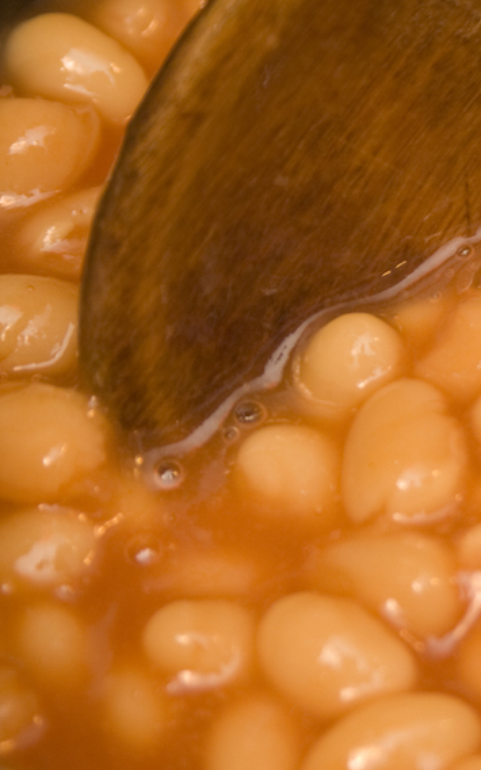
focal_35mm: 258
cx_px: 729
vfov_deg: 8.1
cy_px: 232
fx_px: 5411
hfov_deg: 5.0
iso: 100
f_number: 5.6
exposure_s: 1/30
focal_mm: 80
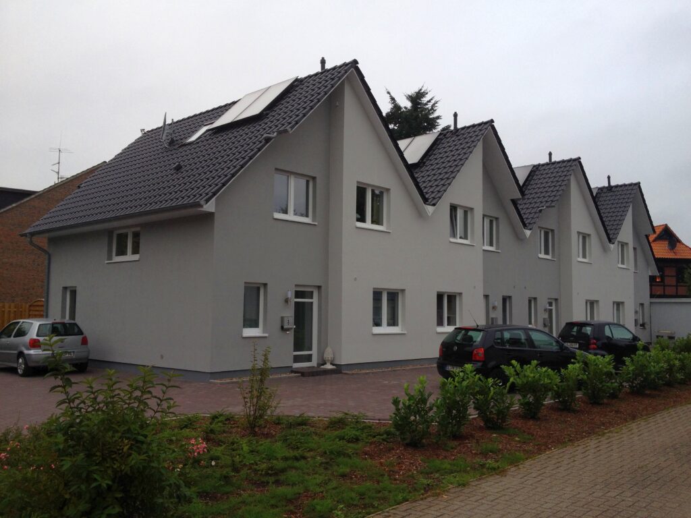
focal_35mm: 35
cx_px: 346
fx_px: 699
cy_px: 259
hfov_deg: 52.6
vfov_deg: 40.7
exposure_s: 1/130
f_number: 2.4
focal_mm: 4.28
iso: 50
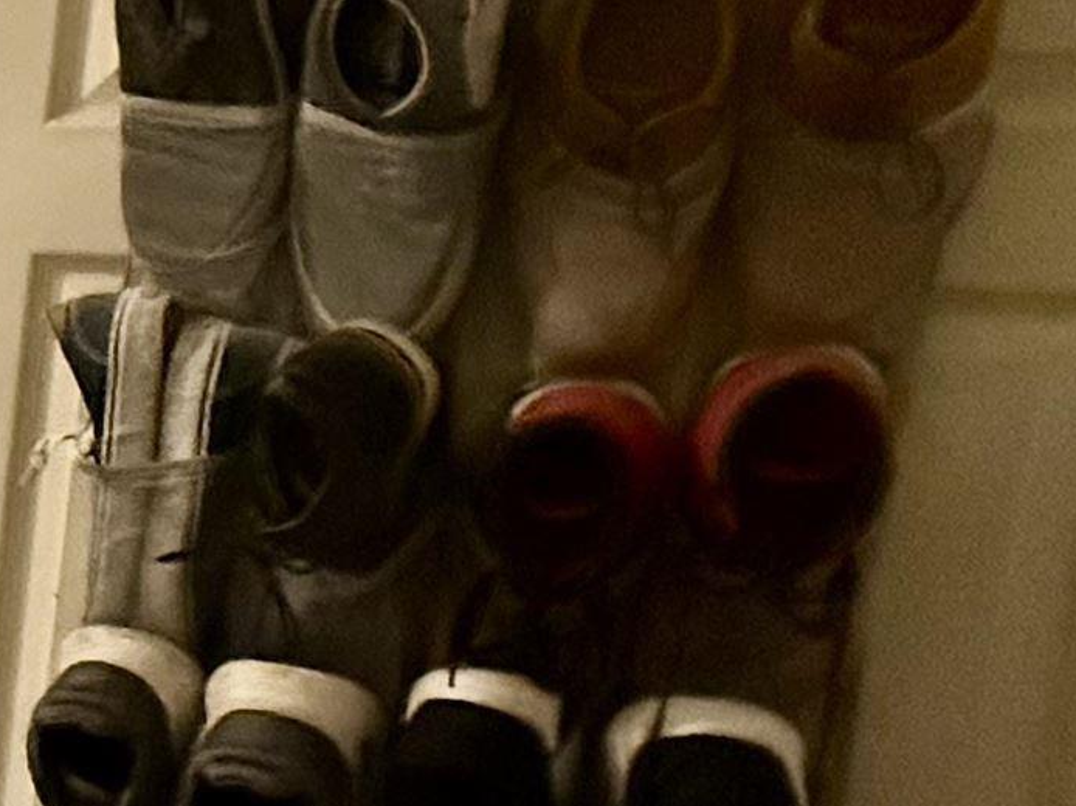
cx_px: -1113
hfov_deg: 18.6
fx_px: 1927
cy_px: 445
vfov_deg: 23.6
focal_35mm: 62
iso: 1000
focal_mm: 2.22
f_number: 2.2
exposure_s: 1/60
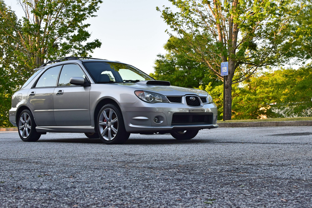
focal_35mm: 52
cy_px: 104
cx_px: 156
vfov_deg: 25.8
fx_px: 455
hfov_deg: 37.8
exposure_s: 1/125
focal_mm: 35
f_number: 9
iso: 400
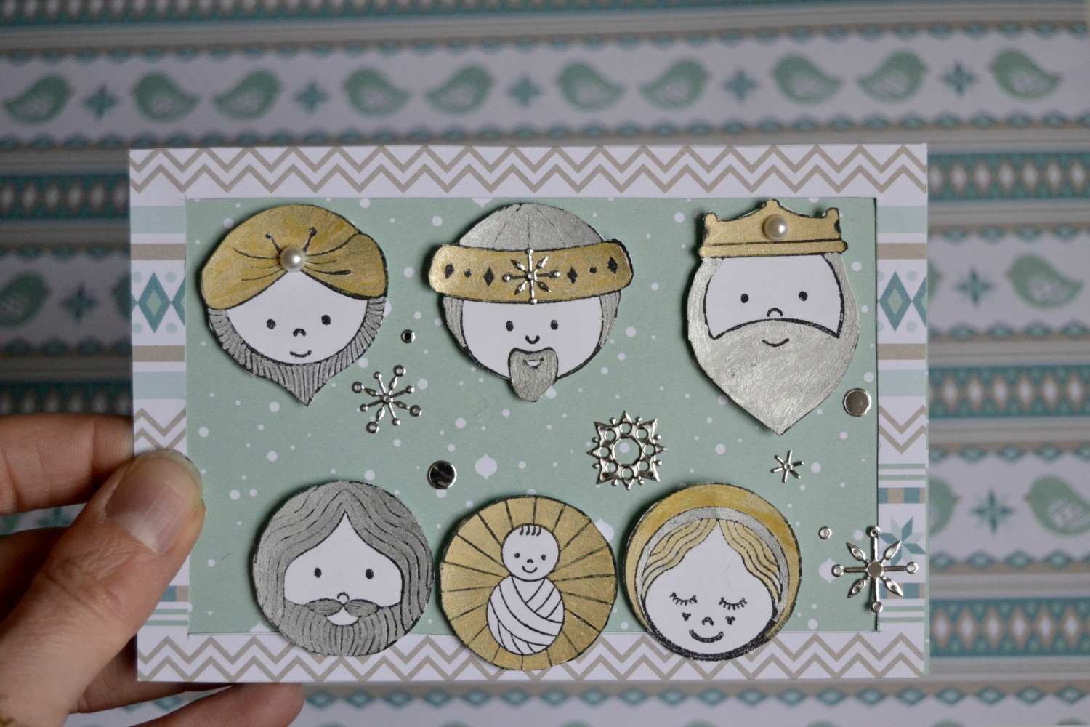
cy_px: 364
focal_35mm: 75
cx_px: 545
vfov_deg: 18.2
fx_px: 2271
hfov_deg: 27.0
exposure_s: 1/60
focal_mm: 50
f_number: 5.6
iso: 1250
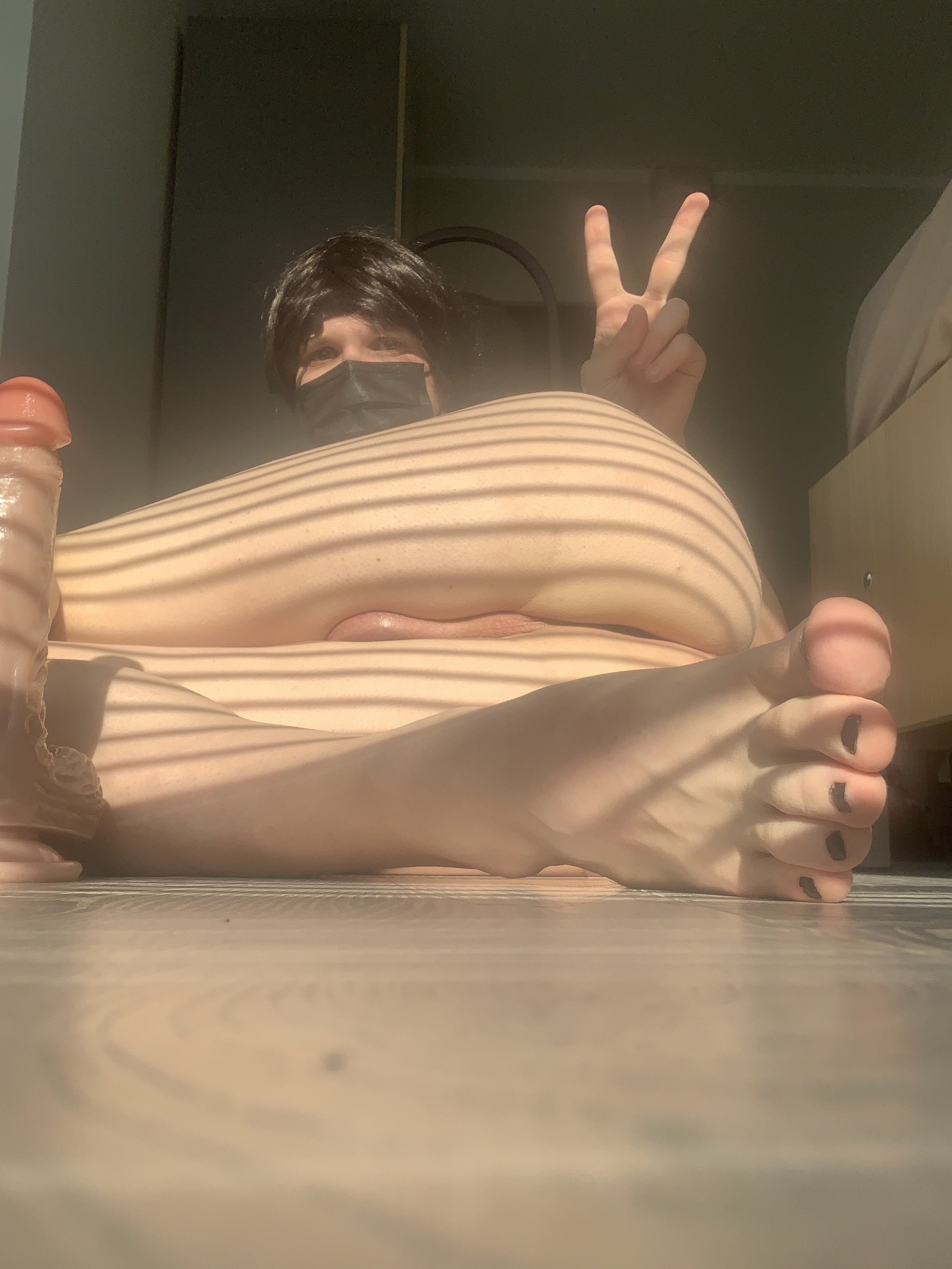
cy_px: 634
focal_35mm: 32
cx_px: 476
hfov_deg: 44.2
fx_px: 1173
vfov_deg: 56.8
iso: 16
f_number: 2.2
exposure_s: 1/532
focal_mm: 2.87
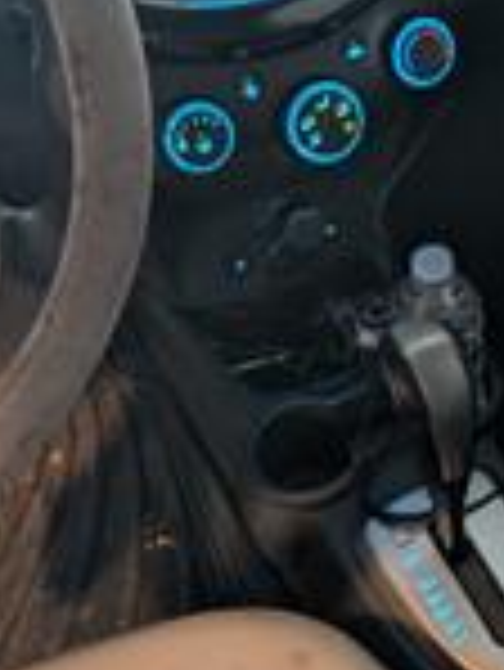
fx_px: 1183
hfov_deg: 23.8
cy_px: 247
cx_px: 385
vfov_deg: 31.5
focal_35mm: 61
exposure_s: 1/33.3
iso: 534
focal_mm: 6.9
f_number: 1.68
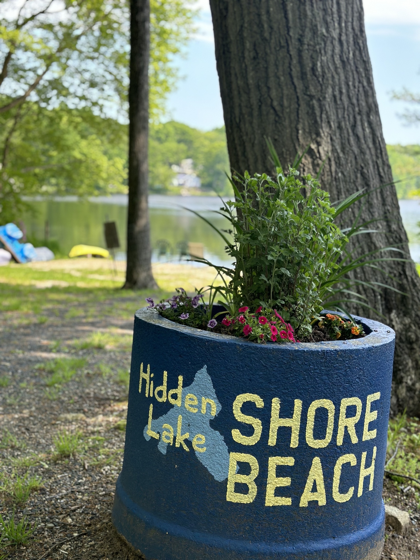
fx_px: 777
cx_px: 210
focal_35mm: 48
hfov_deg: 30.3
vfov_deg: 39.7
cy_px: 280
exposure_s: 1/858
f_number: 1.78
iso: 80
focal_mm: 6.86
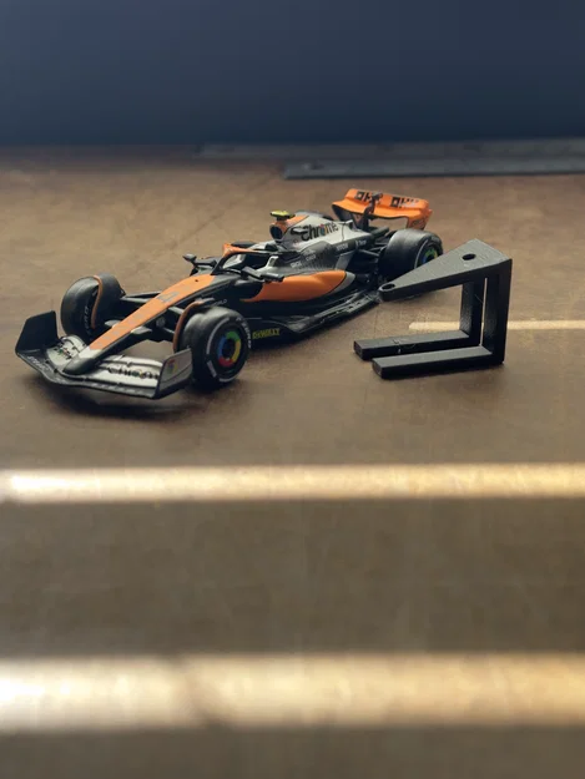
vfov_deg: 39.6
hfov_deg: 30.3
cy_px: 390
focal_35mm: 48
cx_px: 292
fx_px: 1081
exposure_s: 1/155
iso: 80
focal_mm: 6.86
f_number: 1.78
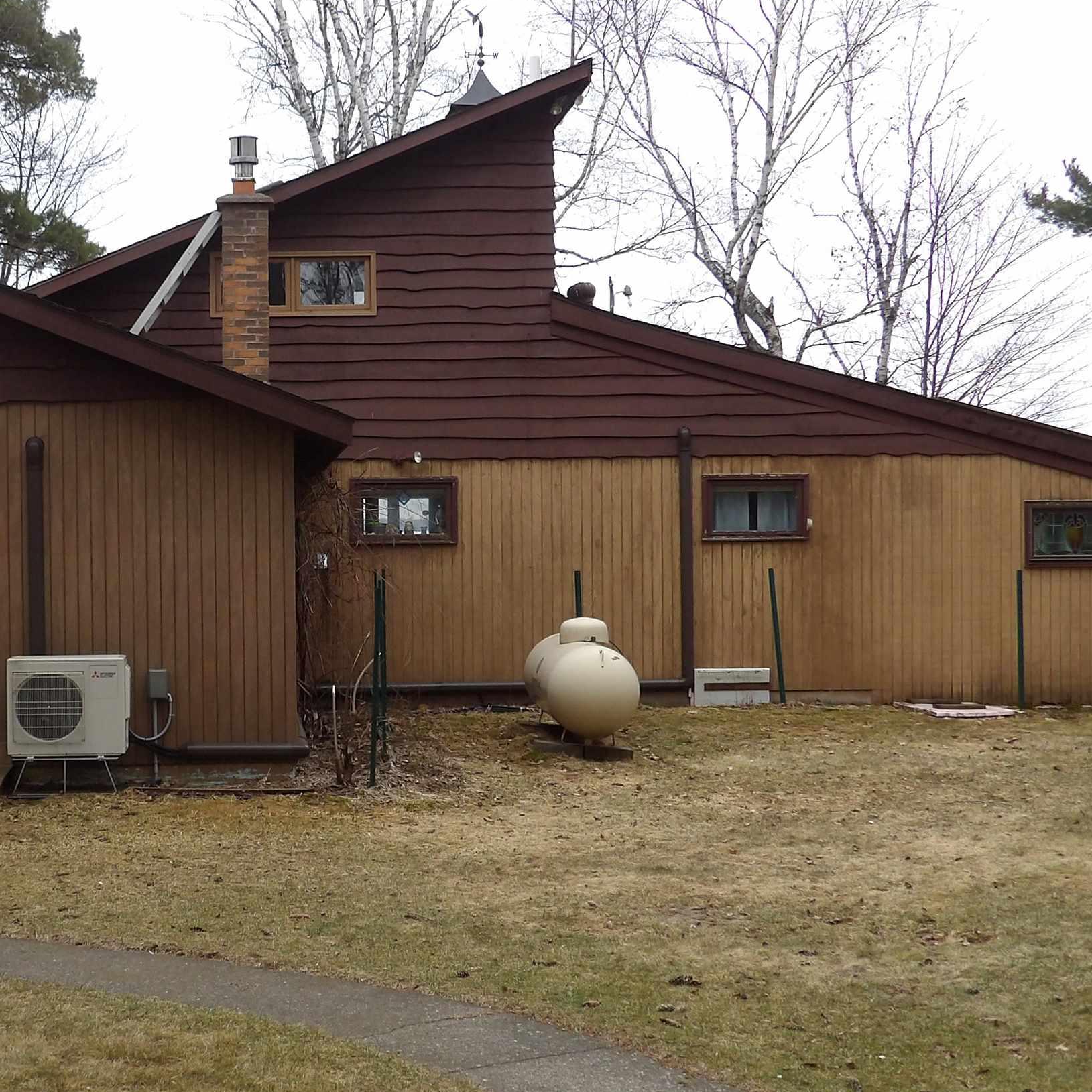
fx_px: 1963
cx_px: 278
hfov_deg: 30.6
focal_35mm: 55
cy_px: 542
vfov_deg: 31.1
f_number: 3.1
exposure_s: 1/142
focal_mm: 5.9
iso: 100
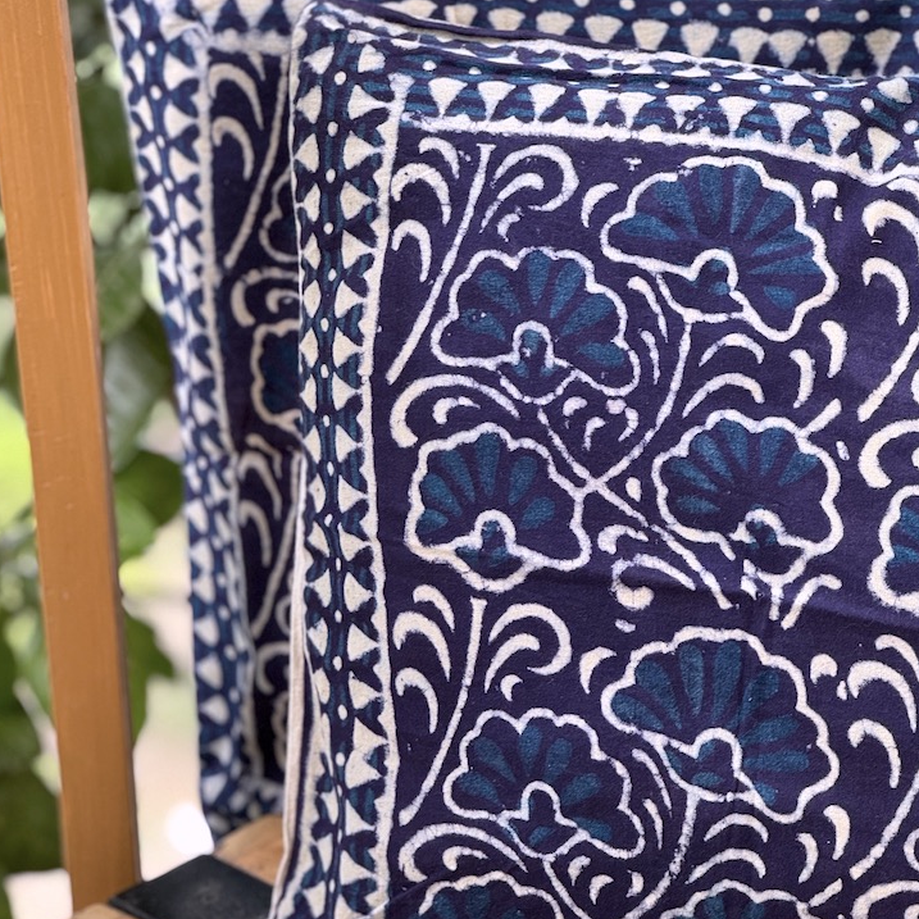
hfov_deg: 16.1
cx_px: 511
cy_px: 514
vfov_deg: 16.1
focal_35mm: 108
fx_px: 3244
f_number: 2.8
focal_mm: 9
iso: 200
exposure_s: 1/96
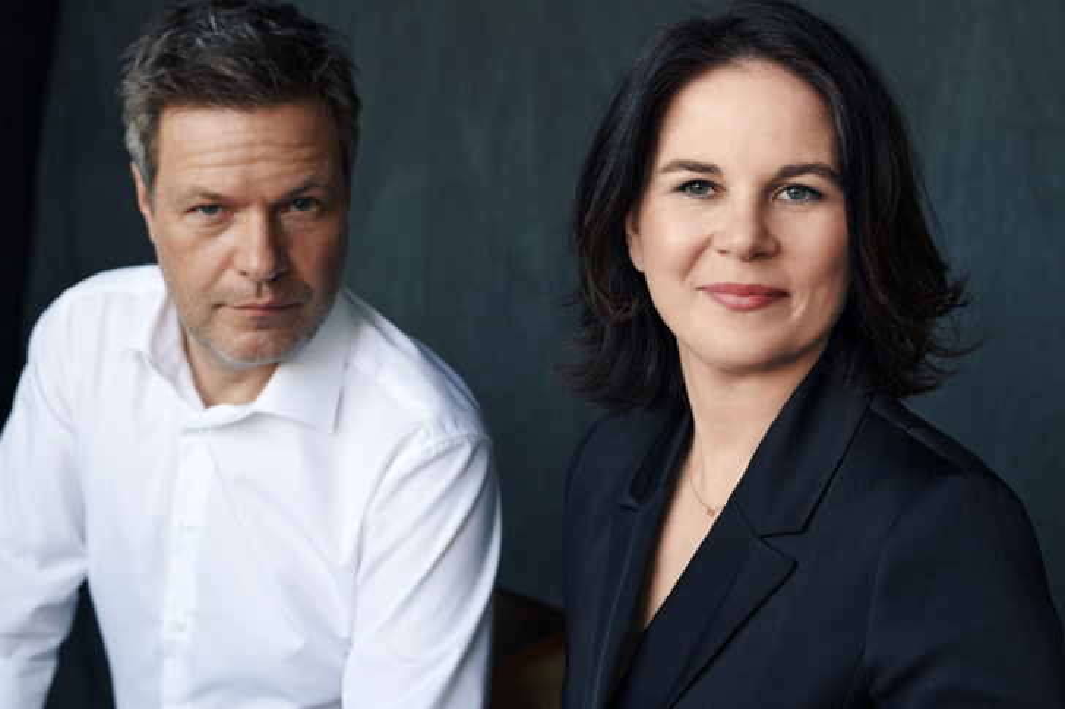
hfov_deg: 34.5
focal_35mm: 58
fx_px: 1715
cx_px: 532
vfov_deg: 23.4
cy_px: 354
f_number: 5
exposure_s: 1/200
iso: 800
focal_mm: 58
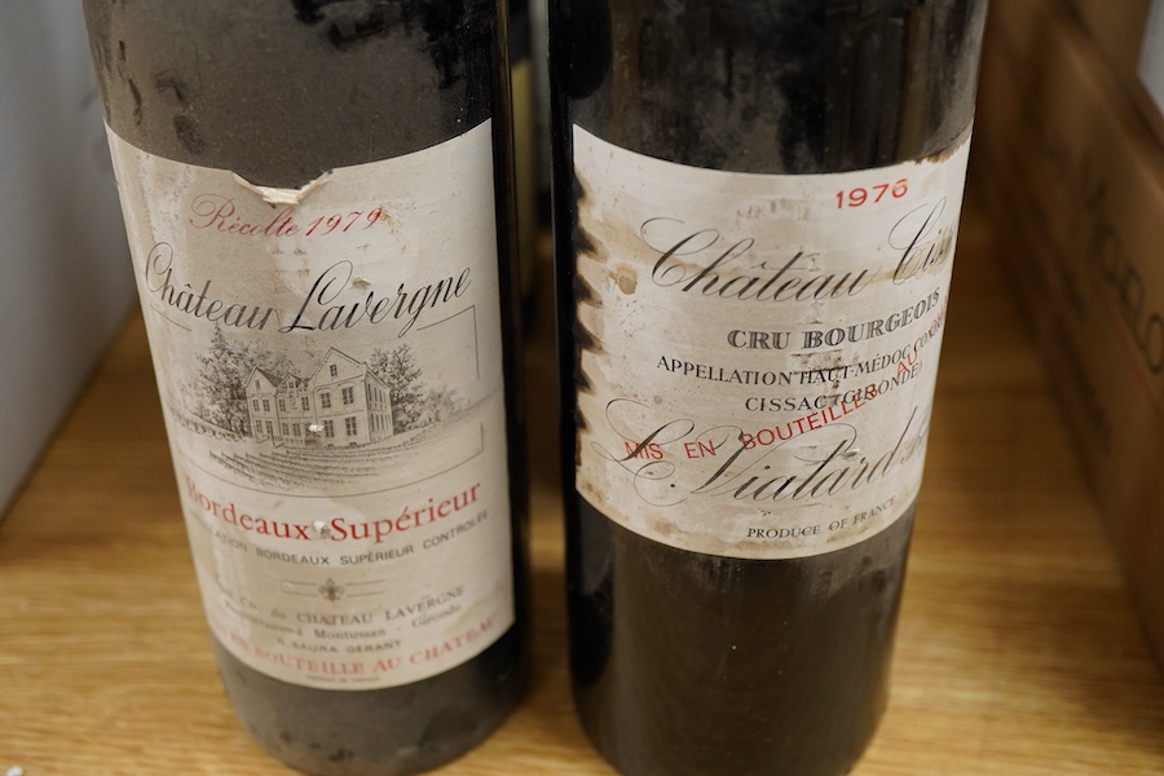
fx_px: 1455
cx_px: 582
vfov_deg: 29.9
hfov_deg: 43.6
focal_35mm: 45
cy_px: 388
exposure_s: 1/125
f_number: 7.1
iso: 1250
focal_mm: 30
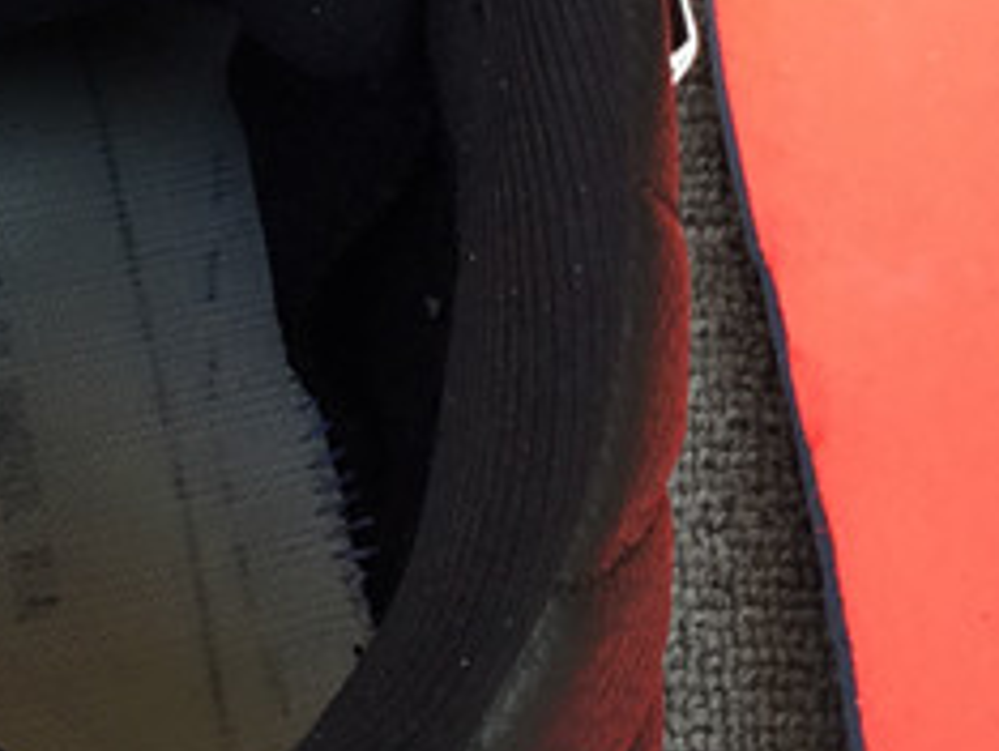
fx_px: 3438
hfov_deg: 16.5
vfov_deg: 12.5
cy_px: 267
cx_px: 730
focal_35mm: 119
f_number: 2.4
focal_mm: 3.3
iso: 40
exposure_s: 1/100
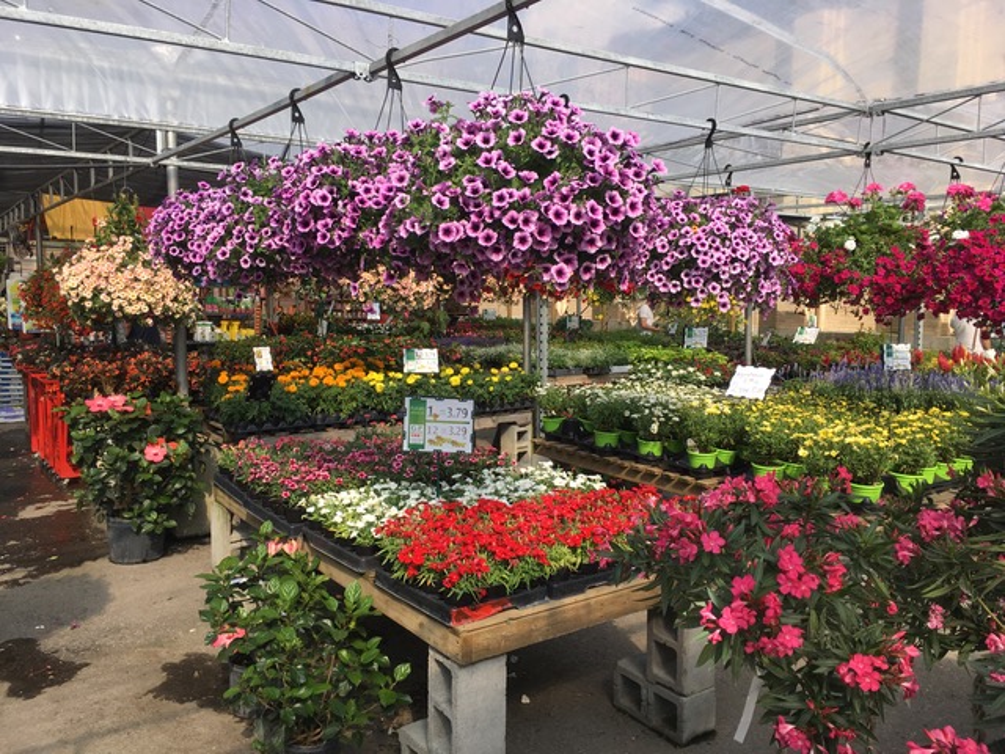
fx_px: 842
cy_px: 377
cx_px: 502
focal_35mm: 29
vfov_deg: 48.2
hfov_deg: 61.7
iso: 25
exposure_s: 1/1026
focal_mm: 4.15
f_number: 2.2
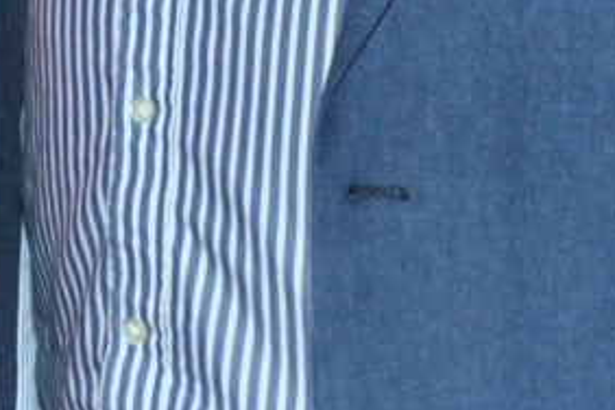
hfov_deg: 8.9
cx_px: -157
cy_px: -388
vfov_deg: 5.9
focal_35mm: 227
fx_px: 3878
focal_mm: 22
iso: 400
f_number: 5.6
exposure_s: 1/80
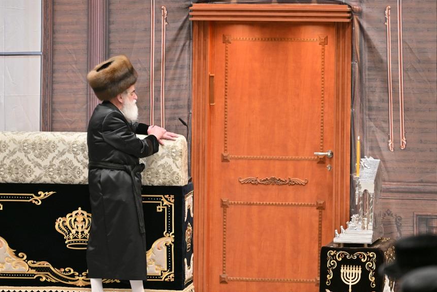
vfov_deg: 5.8
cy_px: 171
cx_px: 203
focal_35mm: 239
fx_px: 2902
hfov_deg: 8.6
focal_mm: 200
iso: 320
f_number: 2.8
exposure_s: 1/200
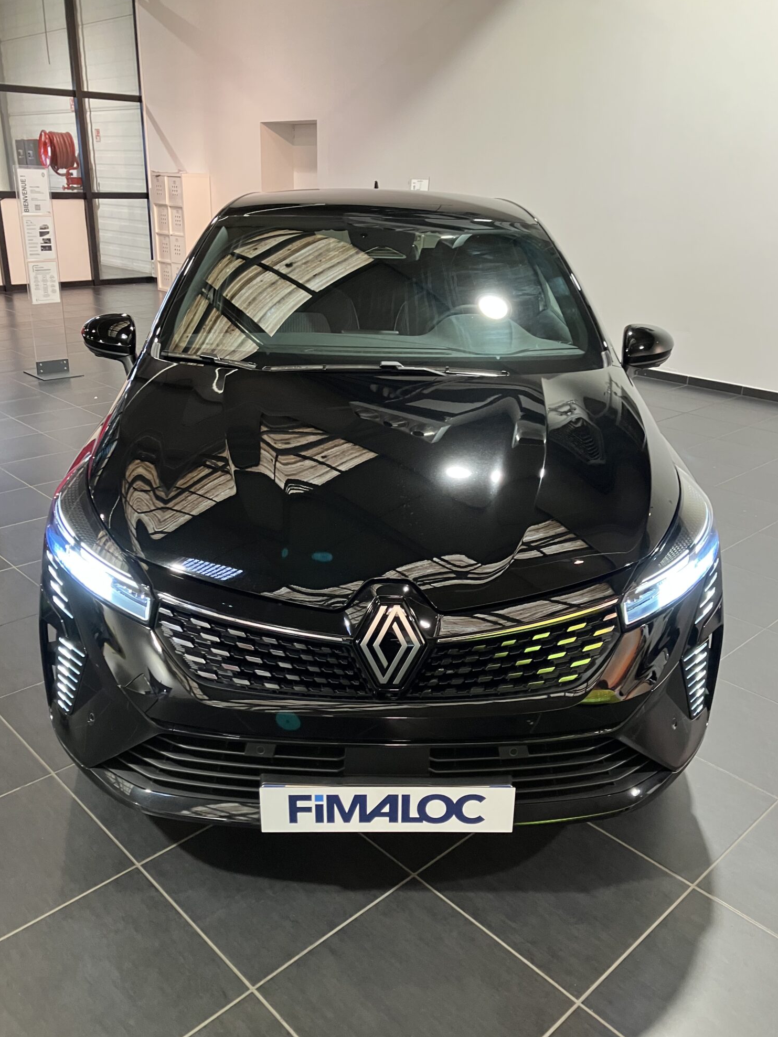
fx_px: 869
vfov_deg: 61.7
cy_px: 527
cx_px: 393
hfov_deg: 48.2
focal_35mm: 29
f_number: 1.8
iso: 200
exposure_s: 1/50
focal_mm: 3.99
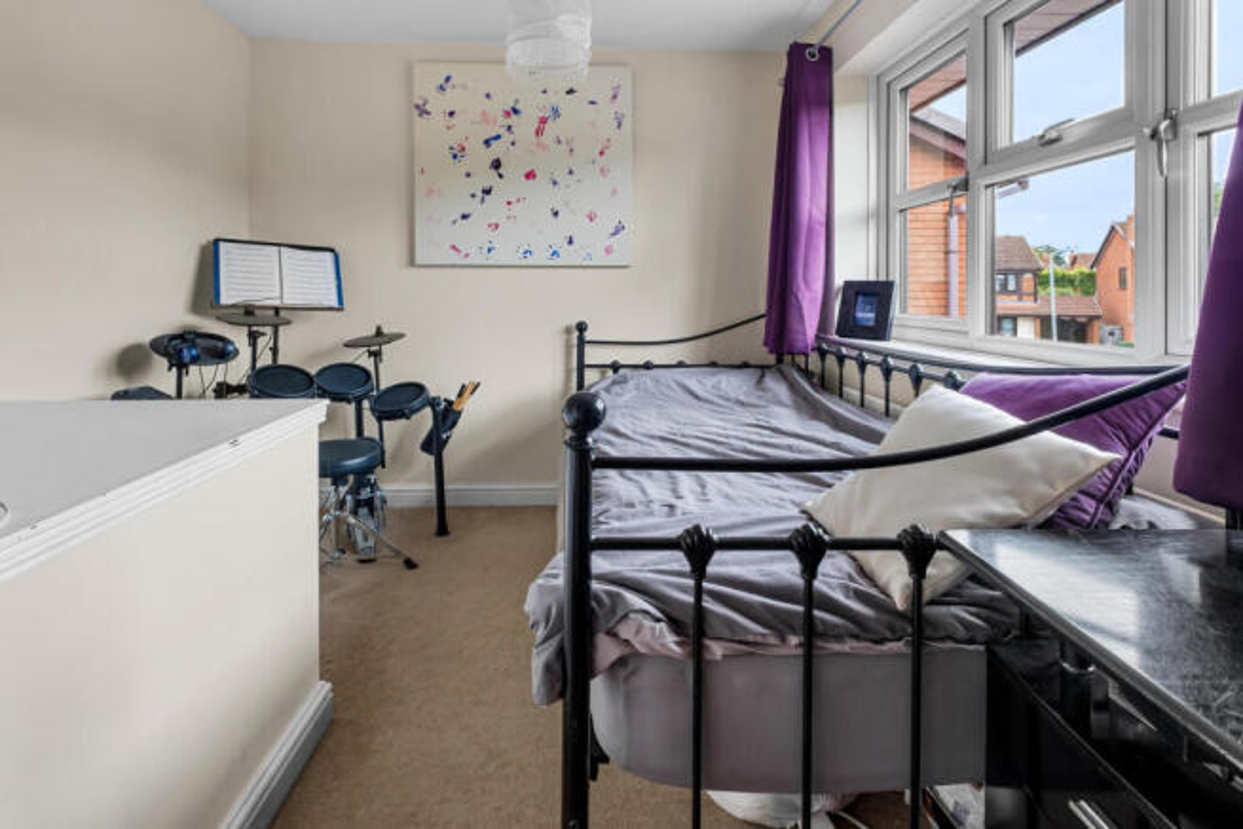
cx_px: 622
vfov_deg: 77.4
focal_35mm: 15
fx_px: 518
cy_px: 414
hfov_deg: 100.4
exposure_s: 1/1.43
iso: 160
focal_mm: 10
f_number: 8
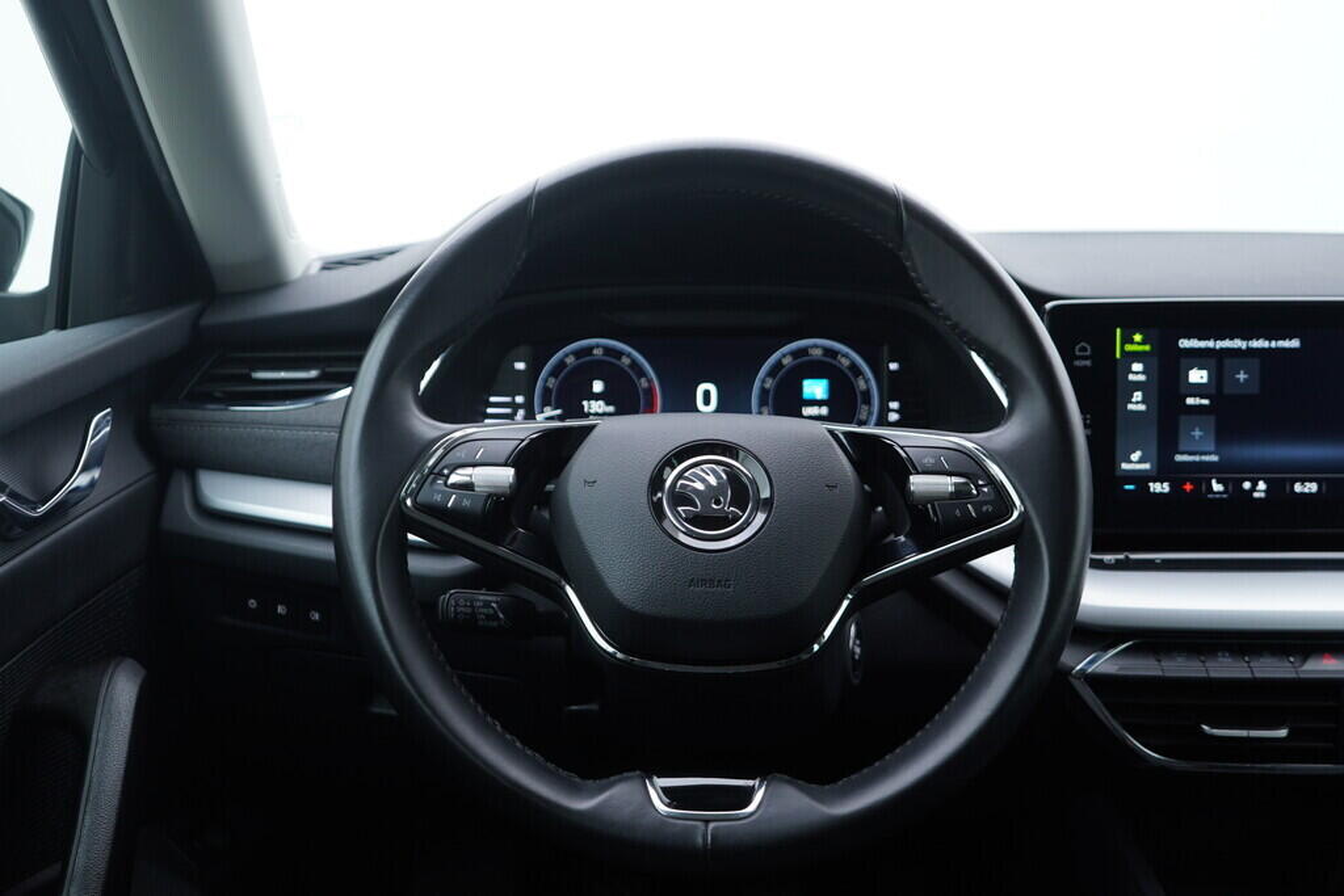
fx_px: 1344
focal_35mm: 36
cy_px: 448
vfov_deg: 36.9
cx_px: 672
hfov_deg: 53.1
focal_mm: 24
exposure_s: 1/40
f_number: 2.8
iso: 160
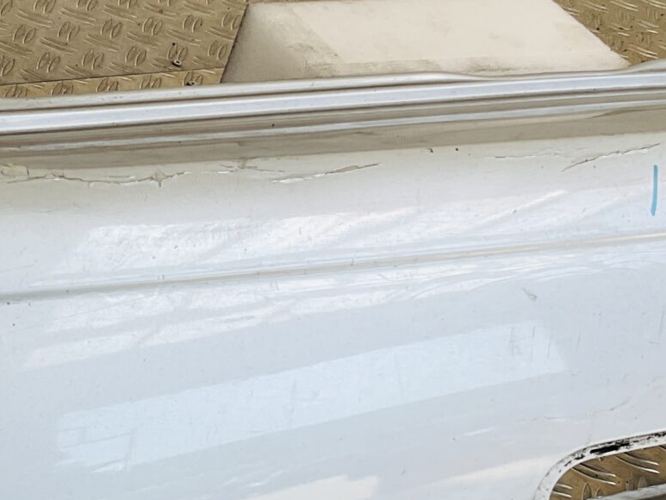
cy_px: 203
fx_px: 1847
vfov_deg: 15.4
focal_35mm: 96
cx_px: 130
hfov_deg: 20.2
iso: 16
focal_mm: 3
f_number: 1.8
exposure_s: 1/400
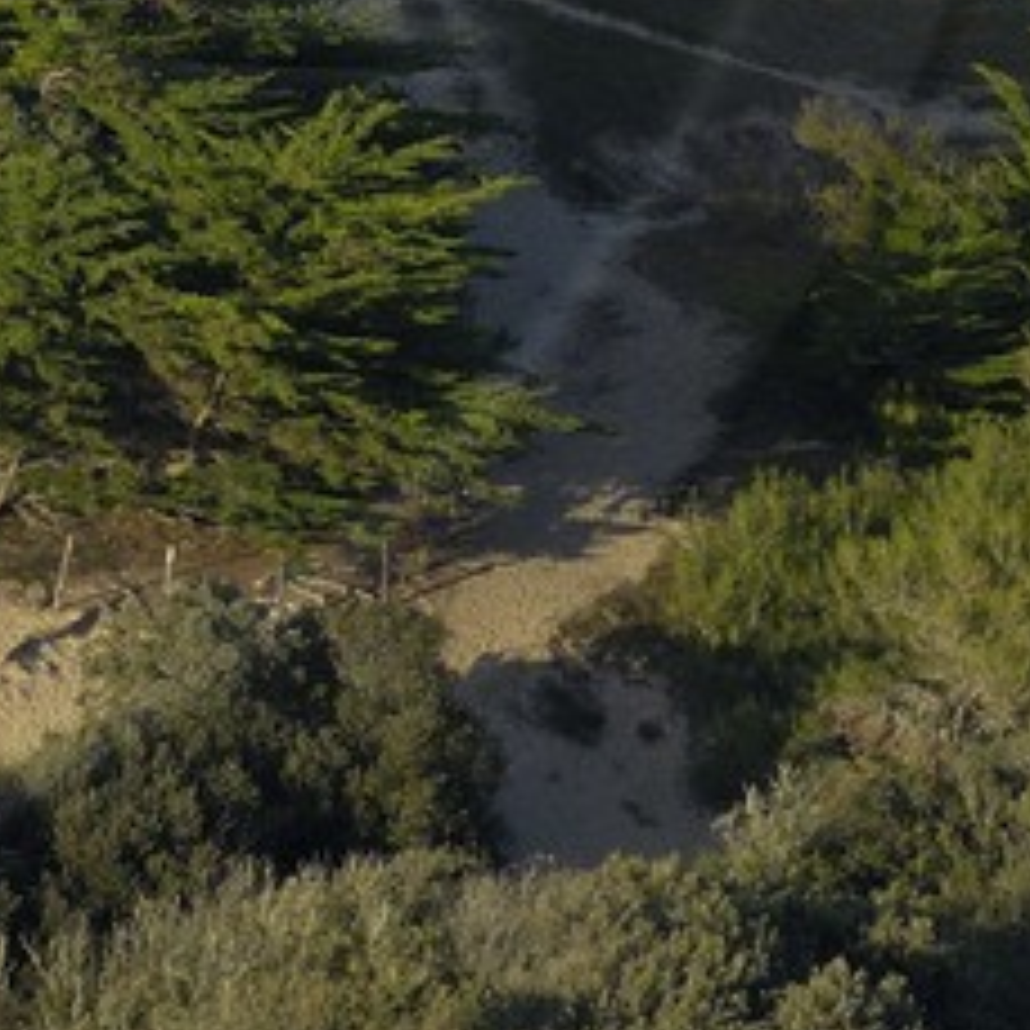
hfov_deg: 3.0
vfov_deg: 3.0
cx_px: -787
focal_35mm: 578
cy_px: -661
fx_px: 19457
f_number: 5
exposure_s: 1/500
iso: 100
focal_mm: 65
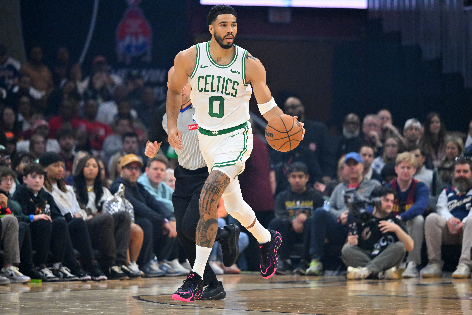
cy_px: 158
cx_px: 236
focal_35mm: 300
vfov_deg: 4.6
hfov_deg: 6.9
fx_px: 3933
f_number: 4
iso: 5000
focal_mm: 300
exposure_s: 1/1600
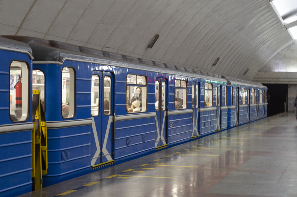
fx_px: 568
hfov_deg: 29.3
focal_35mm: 69
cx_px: 148
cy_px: 98
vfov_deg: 19.6
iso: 800
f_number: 5.6
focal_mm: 46
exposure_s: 1/8
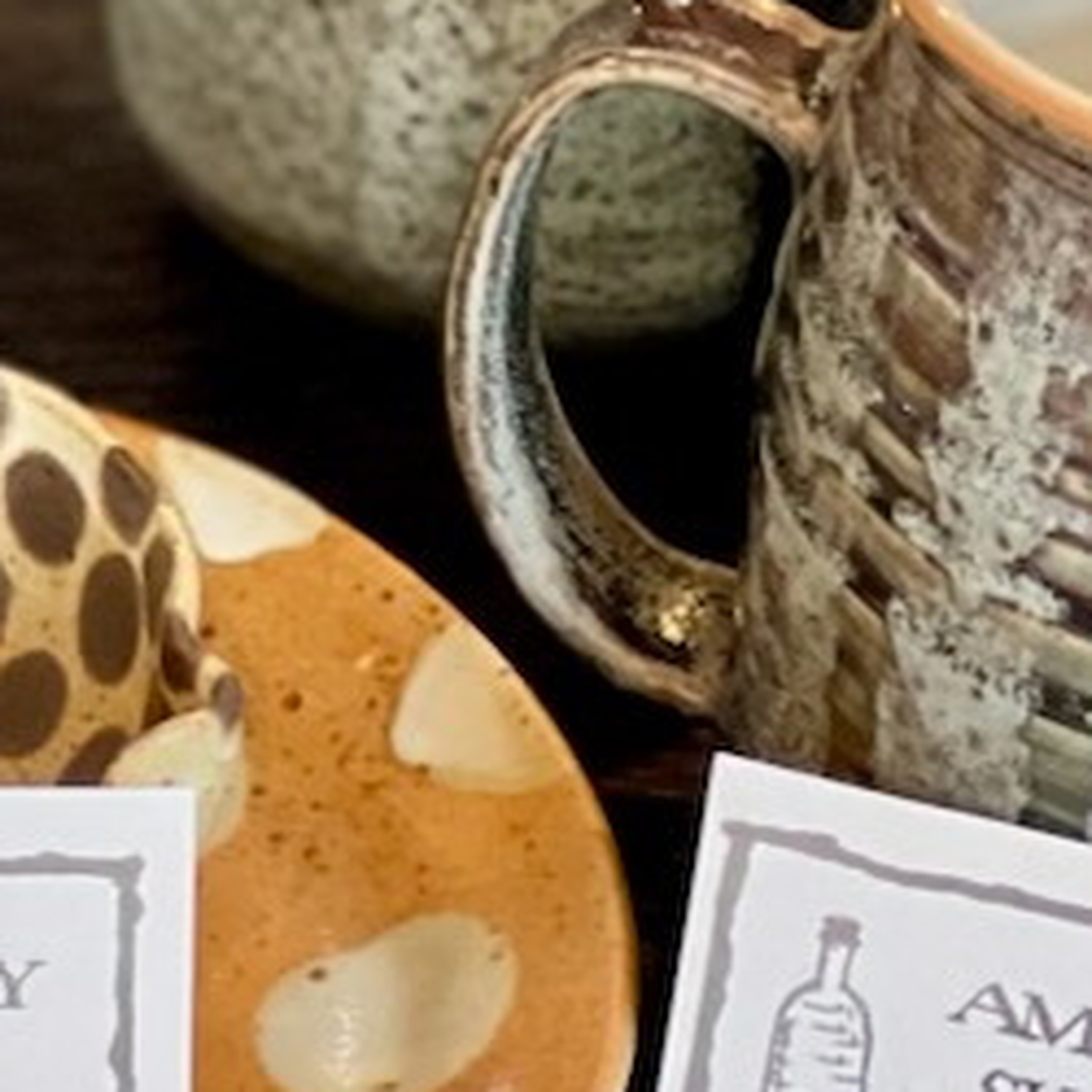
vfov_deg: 5.0
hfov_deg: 5.0
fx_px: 12456
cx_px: -454
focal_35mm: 349
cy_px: -183
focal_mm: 9
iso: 160
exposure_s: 1/40
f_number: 2.8
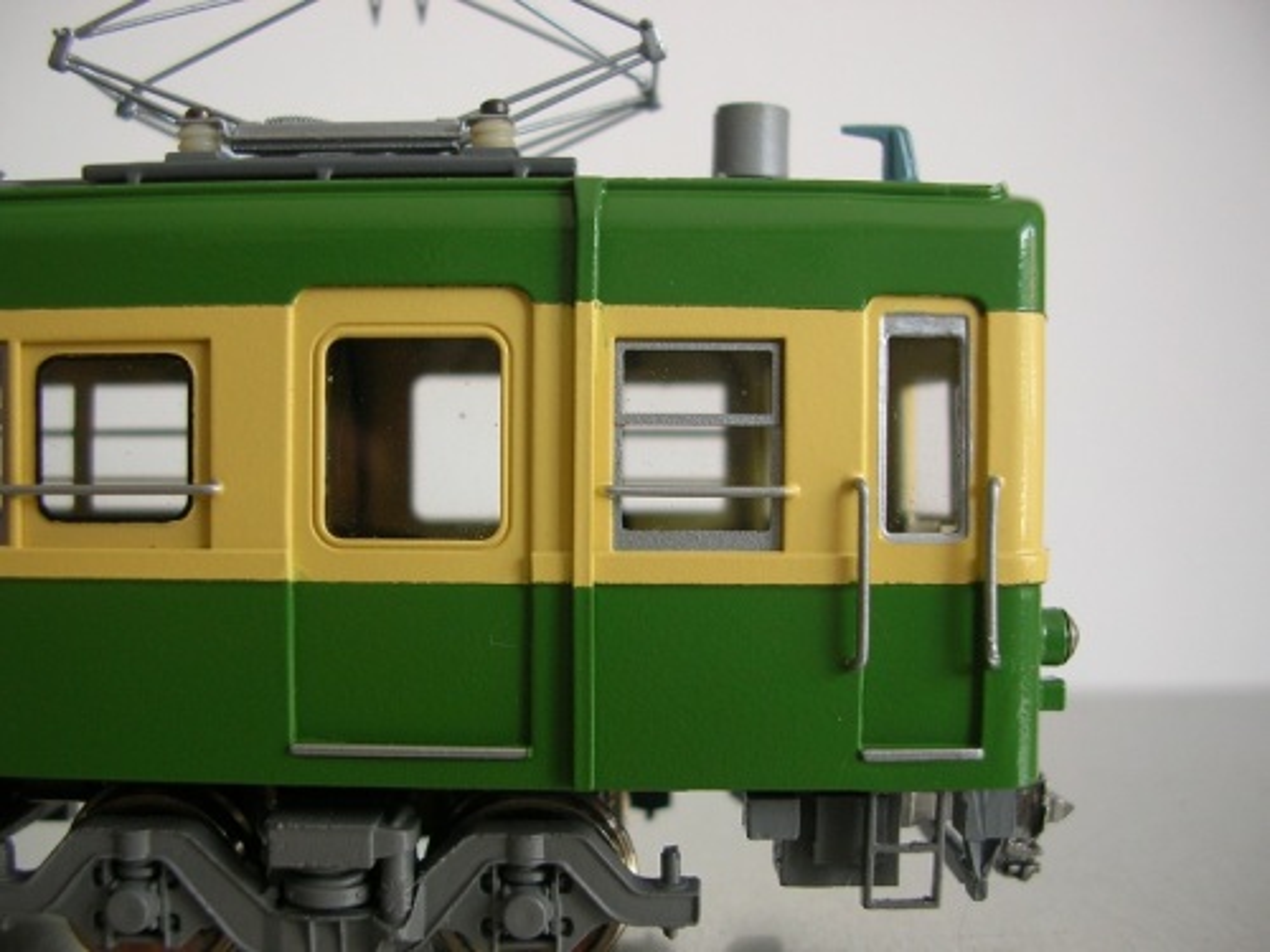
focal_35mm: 35
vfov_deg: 40.7
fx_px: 1284
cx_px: 635
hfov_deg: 52.6
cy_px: 476
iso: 50
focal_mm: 5.8
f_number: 2.8
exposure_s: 1/30.4
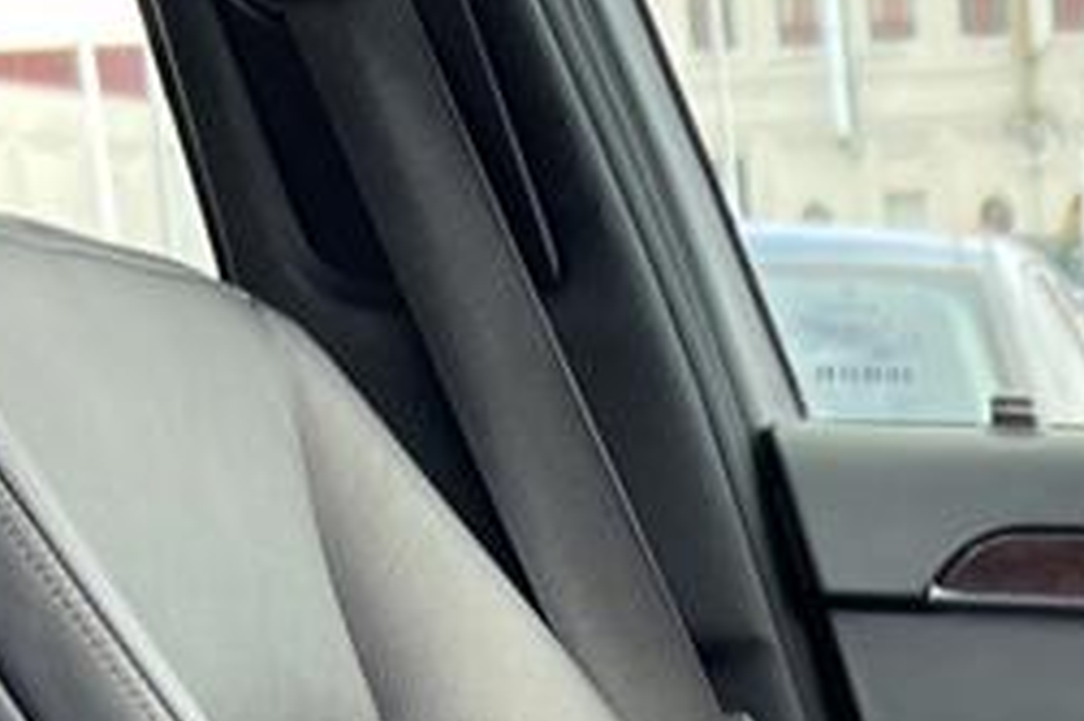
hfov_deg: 13.1
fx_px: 4423
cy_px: 1921
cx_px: 1712
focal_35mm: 147
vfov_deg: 8.3
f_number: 1.5
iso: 64
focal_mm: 5.7
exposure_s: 1/146
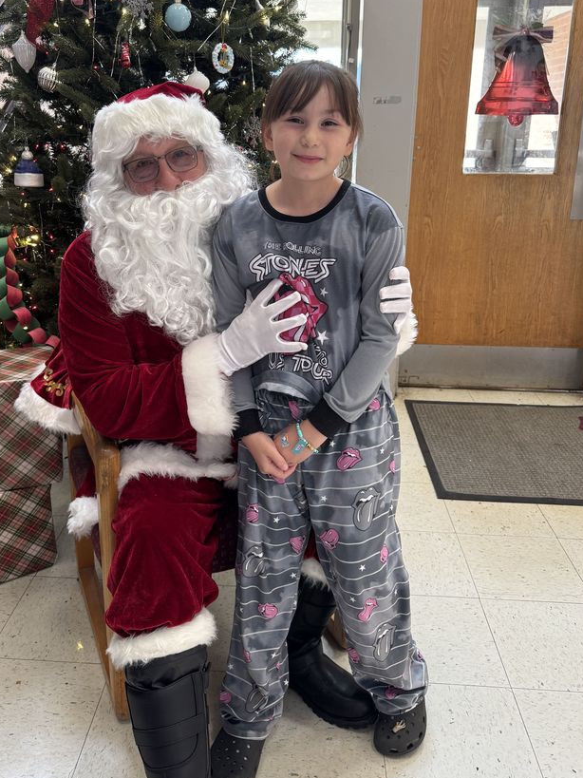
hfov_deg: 46.7
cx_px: 258
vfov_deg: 59.5
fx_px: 674
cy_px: 313
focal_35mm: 30
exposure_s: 1/60
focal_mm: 6.76
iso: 125
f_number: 1.78
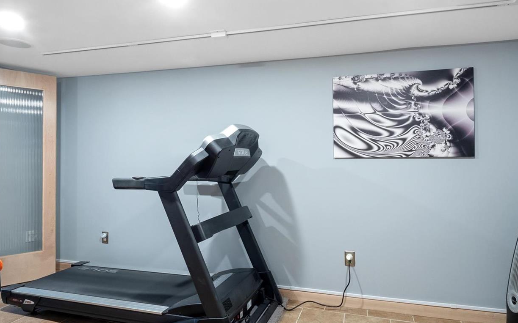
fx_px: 339
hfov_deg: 74.8
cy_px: 161
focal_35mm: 24
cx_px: 265
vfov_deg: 51.1
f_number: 8
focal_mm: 9
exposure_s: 1.3
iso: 400
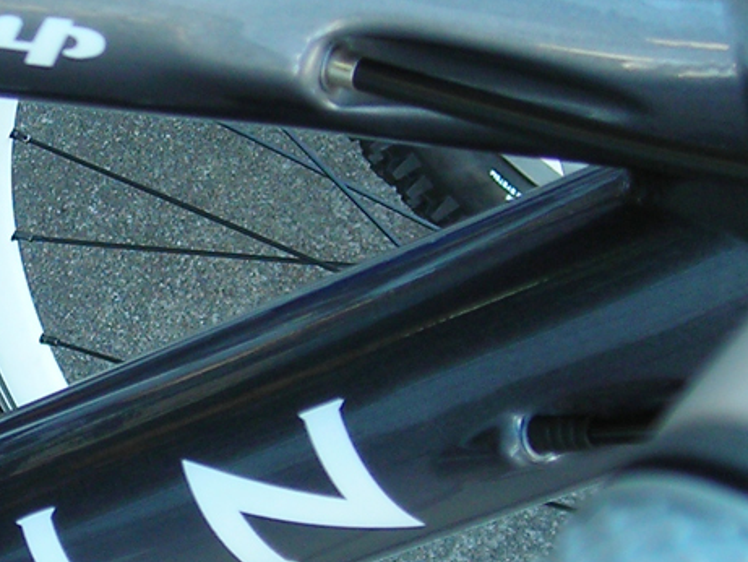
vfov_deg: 10.6
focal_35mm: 140
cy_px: 327
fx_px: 3026
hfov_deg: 13.9
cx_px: -21
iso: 50
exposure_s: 1/38.2
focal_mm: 6.3
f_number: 3.2
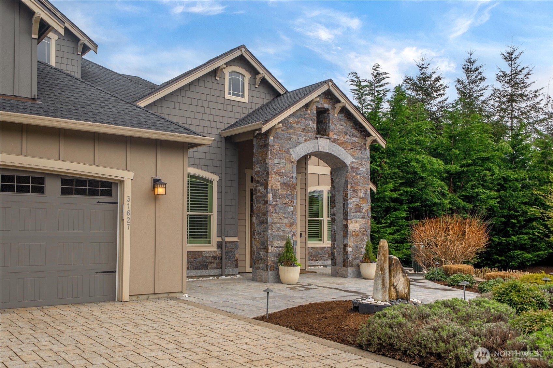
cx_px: 276
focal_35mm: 24
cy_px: 184
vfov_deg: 53.1
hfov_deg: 73.7
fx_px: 369
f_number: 8
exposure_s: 1/80
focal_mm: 24
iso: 100
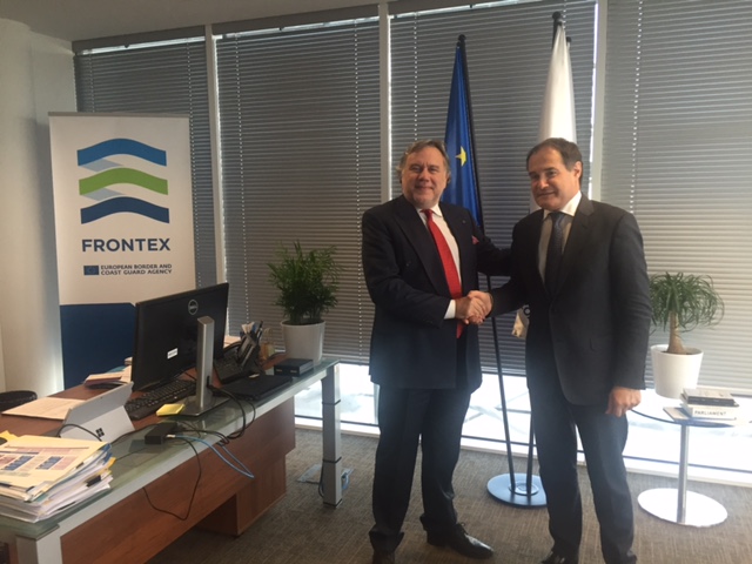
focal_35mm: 29
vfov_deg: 48.2
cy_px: 282
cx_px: 376
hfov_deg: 61.7
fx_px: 630
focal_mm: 4.15
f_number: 2.2
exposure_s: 1/33
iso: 64
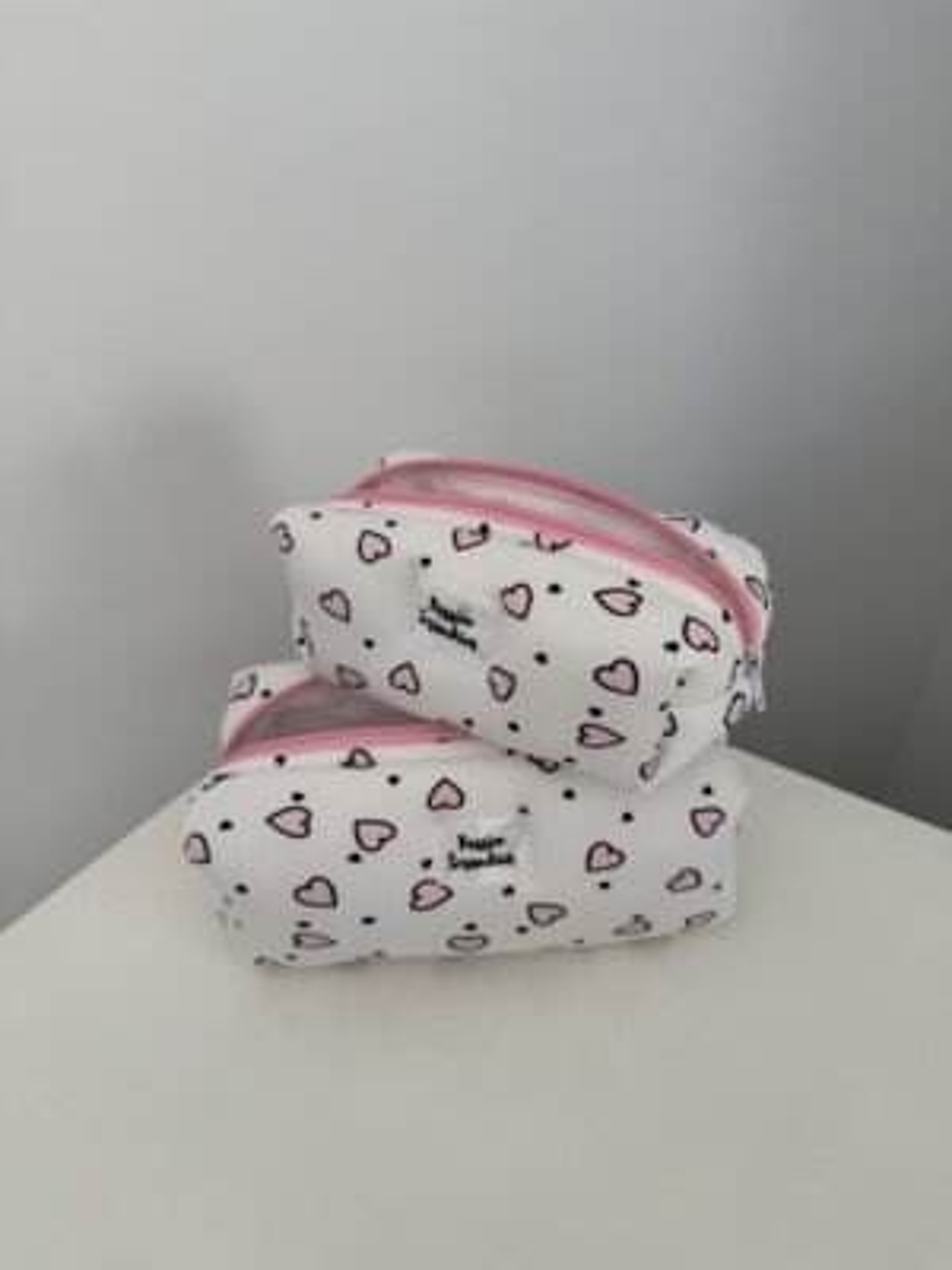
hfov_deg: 56.8
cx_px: 476
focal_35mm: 24
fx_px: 880
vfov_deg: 71.6
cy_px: 635
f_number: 1.78
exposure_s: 1/121
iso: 64
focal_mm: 6.76
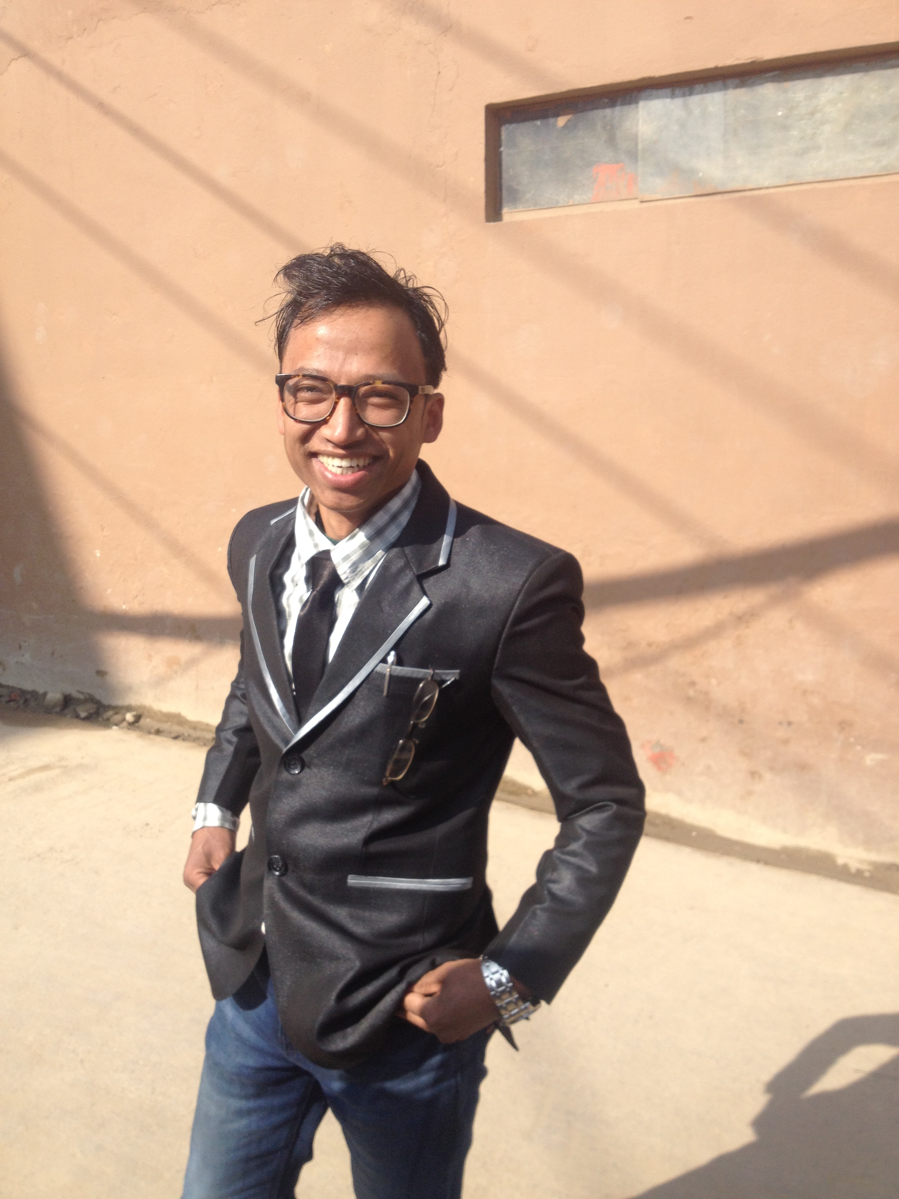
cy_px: 600
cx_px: 450
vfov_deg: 52.6
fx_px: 1212
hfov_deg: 40.7
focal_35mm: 35
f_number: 2.4
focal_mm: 4.28
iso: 50
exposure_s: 1/1227
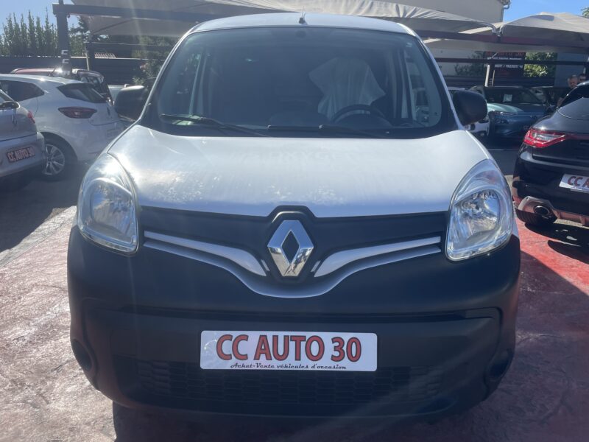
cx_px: 294
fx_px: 442
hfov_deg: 67.3
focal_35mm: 26
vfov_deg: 53.1
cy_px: 221
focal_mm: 4.2
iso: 32
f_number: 1.6
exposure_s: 1/3205
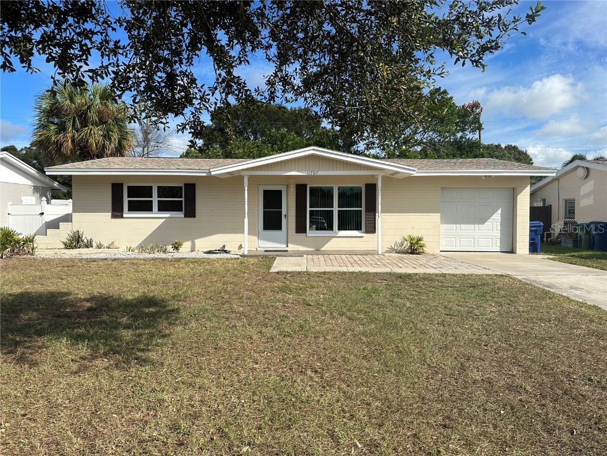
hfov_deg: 71.6
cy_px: 228
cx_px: 304
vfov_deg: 56.8
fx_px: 421
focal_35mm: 24
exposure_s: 1/5000
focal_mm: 6.86
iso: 80
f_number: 1.78
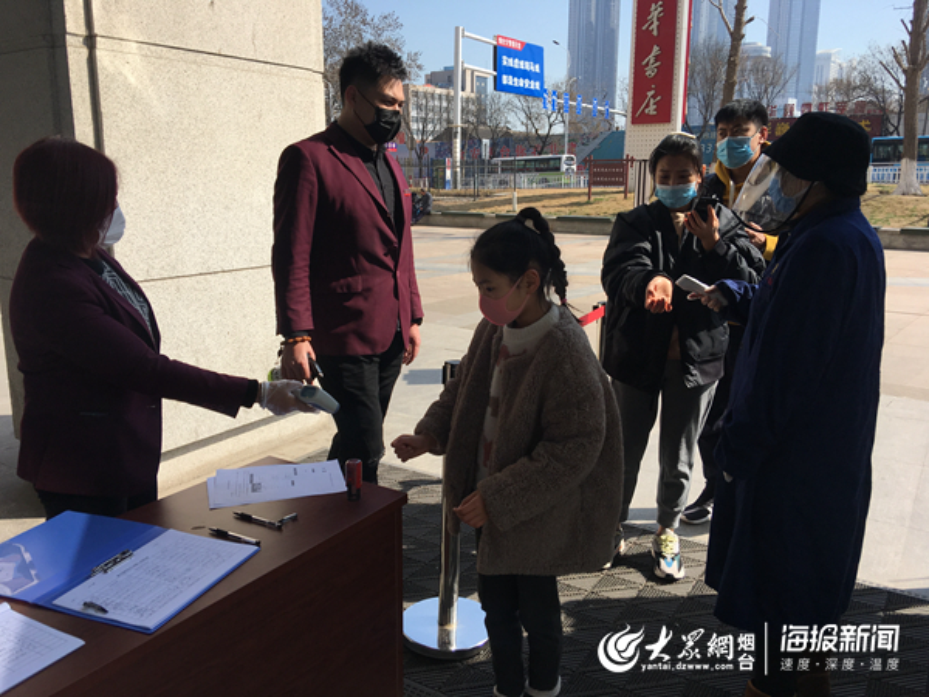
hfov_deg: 61.7
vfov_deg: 48.2
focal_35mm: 29
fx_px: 778
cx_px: 464
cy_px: 348
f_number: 2.2
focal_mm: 4.15
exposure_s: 1/1241
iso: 25
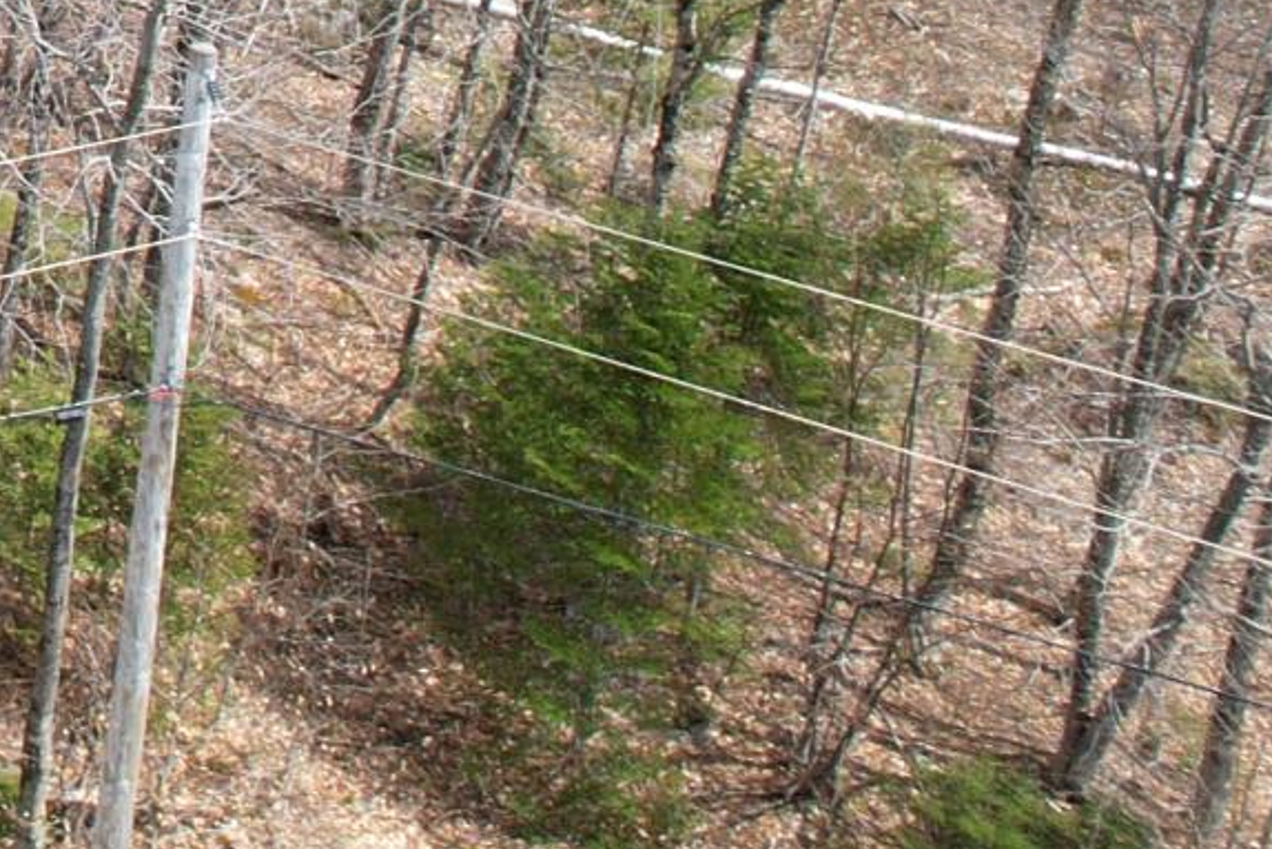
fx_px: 4064
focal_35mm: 115
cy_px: -1283
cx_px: -1551
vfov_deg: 10.2
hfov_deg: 13.9
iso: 100
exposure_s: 1/1250
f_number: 2.8
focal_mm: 8.38
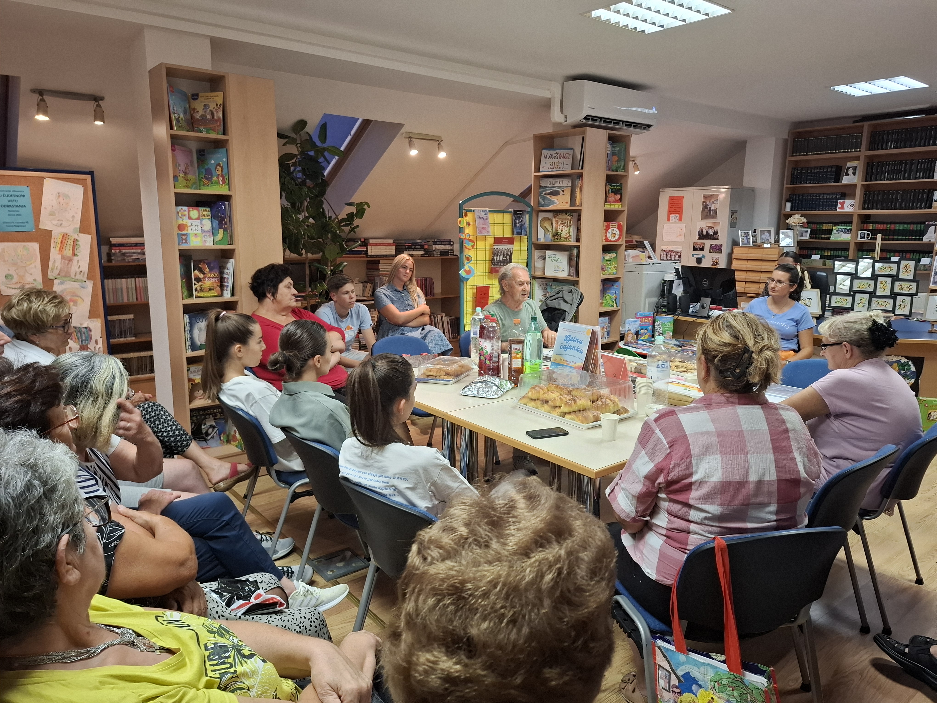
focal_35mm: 23
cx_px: 468
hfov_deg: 73.9
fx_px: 623
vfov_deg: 58.9
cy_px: 352
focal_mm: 5.54
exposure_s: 1/50
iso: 250
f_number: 1.8
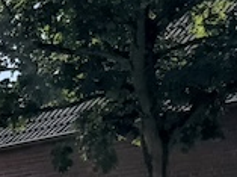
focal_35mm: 157
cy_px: 324
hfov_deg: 10.8
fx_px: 1072
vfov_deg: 9.0
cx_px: -319
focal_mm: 6.76
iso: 80
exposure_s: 1/8130
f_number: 1.78
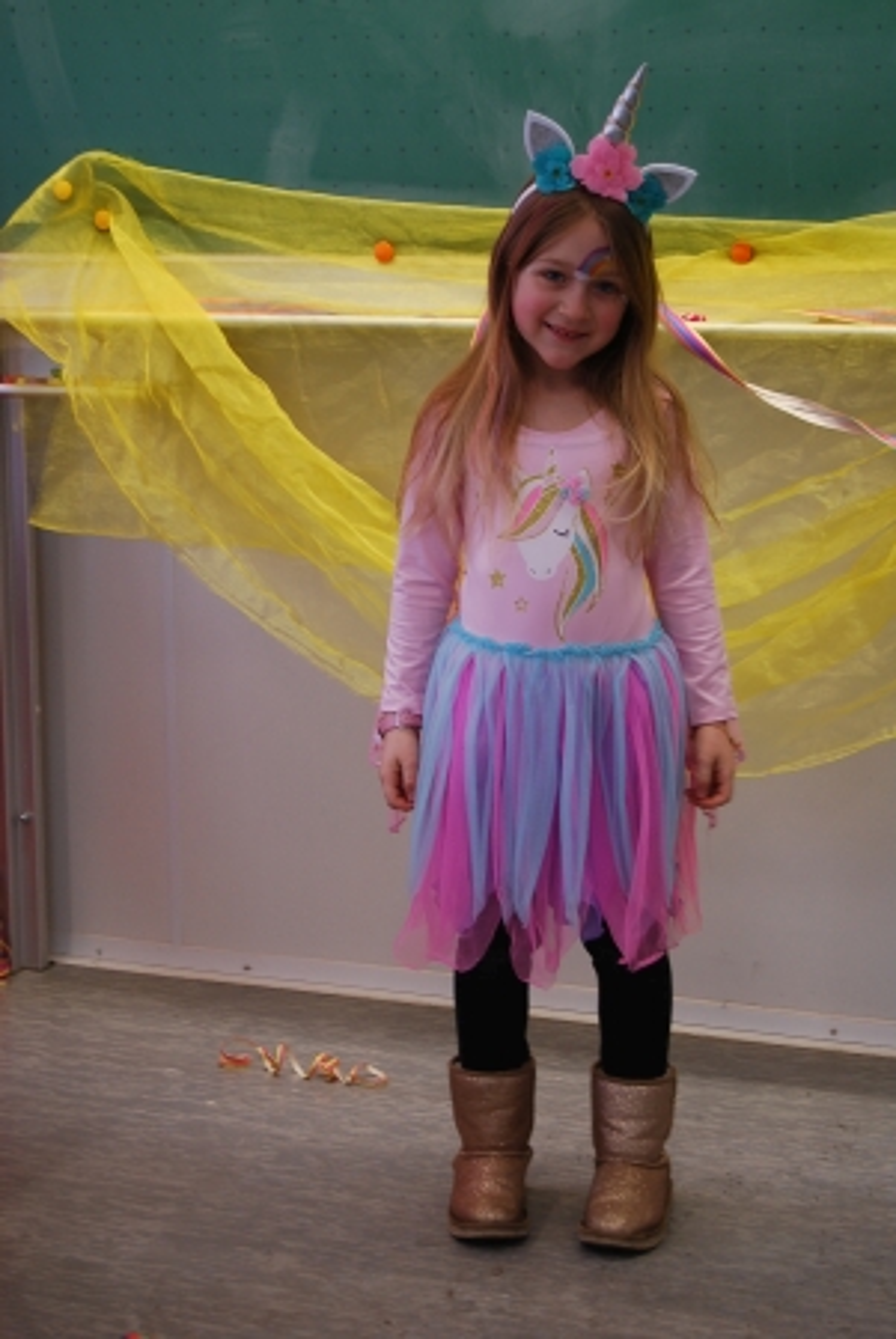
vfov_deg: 29.2
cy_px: 670
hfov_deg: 19.8
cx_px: 448
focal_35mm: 69
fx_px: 2570
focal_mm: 46
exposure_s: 1/30
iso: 220
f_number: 5.3
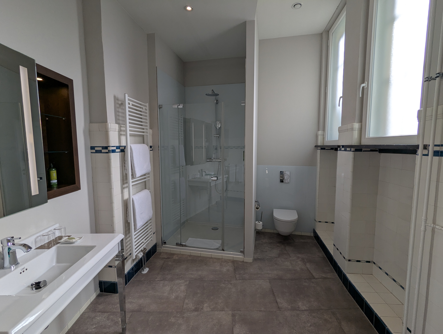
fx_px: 205
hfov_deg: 94.4
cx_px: 222
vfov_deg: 78.2
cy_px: 167
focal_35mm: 16
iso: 61
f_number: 2.2
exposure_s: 1/363
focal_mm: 2.35
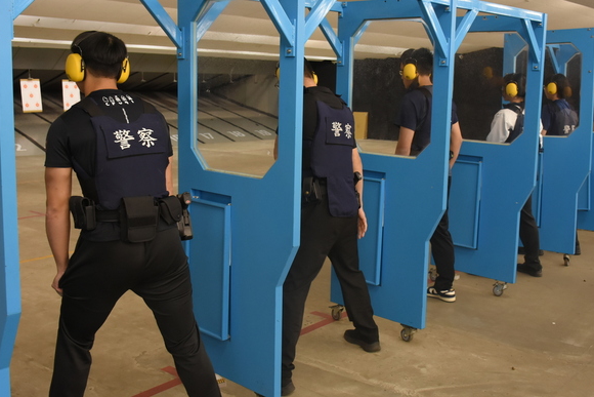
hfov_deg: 46.8
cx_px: 298
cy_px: 160
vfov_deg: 32.1
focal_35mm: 42
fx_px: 687
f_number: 5.6
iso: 1000
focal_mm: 23
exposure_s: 1/60
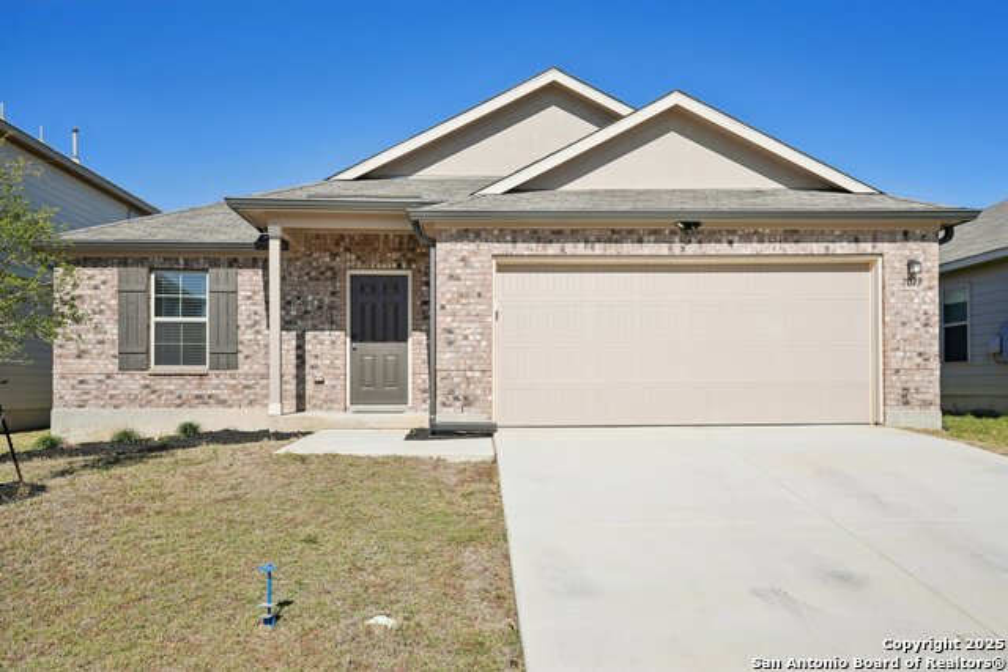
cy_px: 336
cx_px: 504
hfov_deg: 61.9
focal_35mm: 30
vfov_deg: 43.6
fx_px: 840
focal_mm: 30
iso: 200
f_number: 8
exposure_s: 1/1000
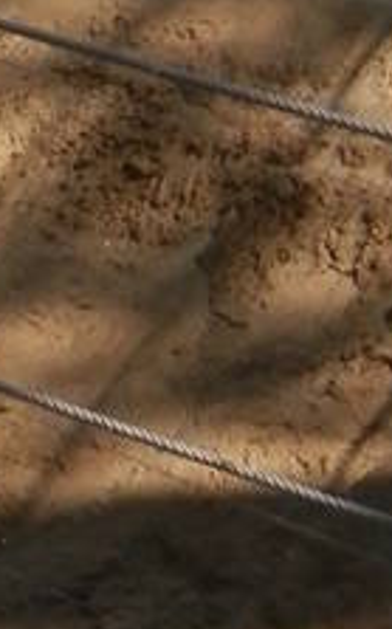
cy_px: -747
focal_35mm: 190
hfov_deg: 6.9
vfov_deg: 10.0
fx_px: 3254
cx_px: 367
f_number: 3
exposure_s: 1/500
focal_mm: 4.5
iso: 80
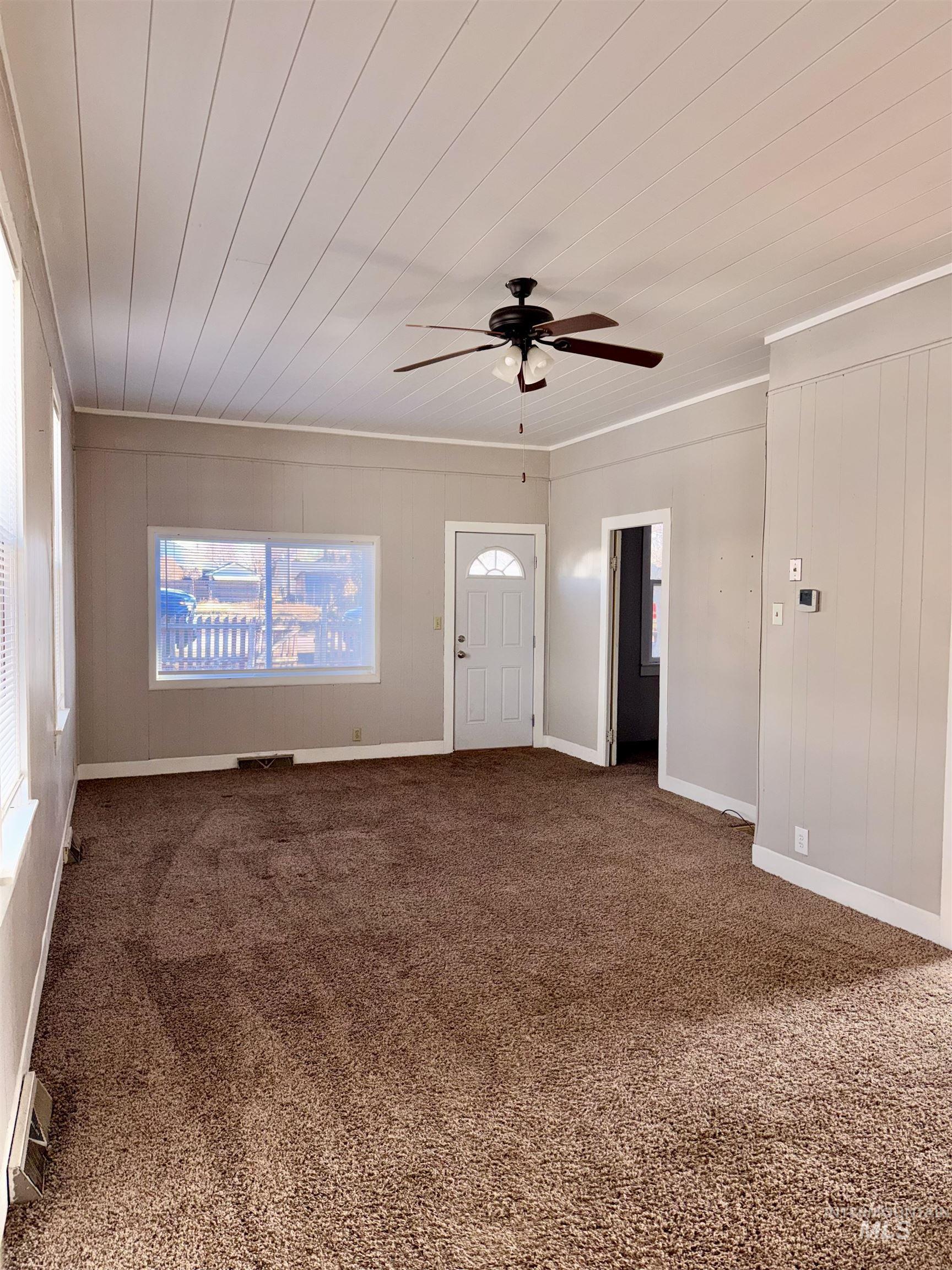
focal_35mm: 24
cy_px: 635
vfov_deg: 71.6
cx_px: 476
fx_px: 880
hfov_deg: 56.8
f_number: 1.78
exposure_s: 1/220
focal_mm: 6.76
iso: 125
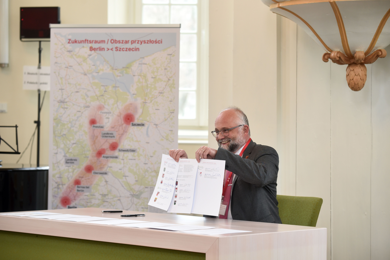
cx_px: 195
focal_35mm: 105
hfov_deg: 19.4
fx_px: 1138
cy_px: 130
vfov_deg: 13.1
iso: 1000
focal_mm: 105
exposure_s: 1/200
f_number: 4
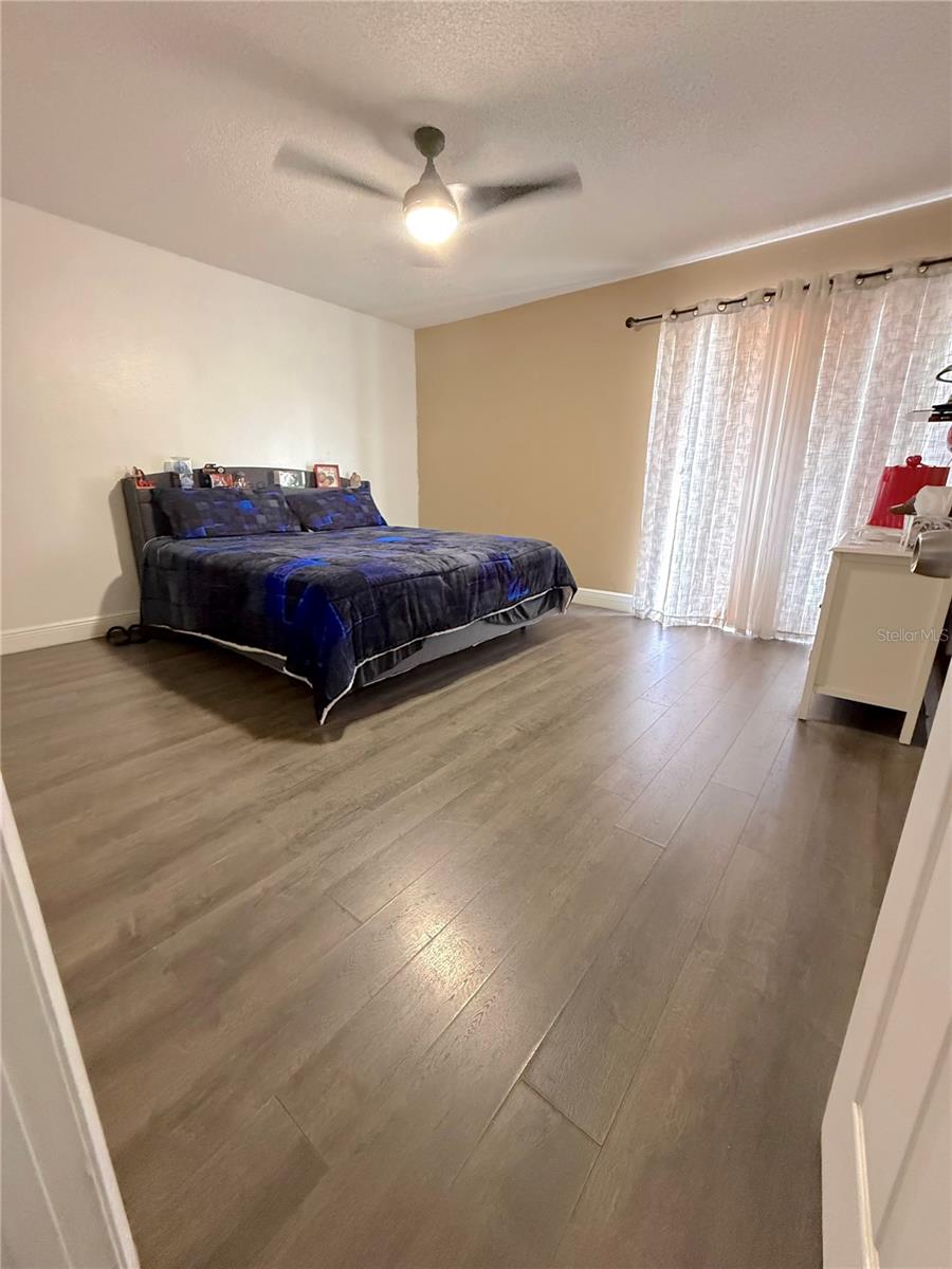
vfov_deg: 102.1
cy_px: 634
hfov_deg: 85.7
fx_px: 513
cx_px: 476
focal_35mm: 14
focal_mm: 2.22
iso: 800
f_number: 2.2
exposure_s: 1/60
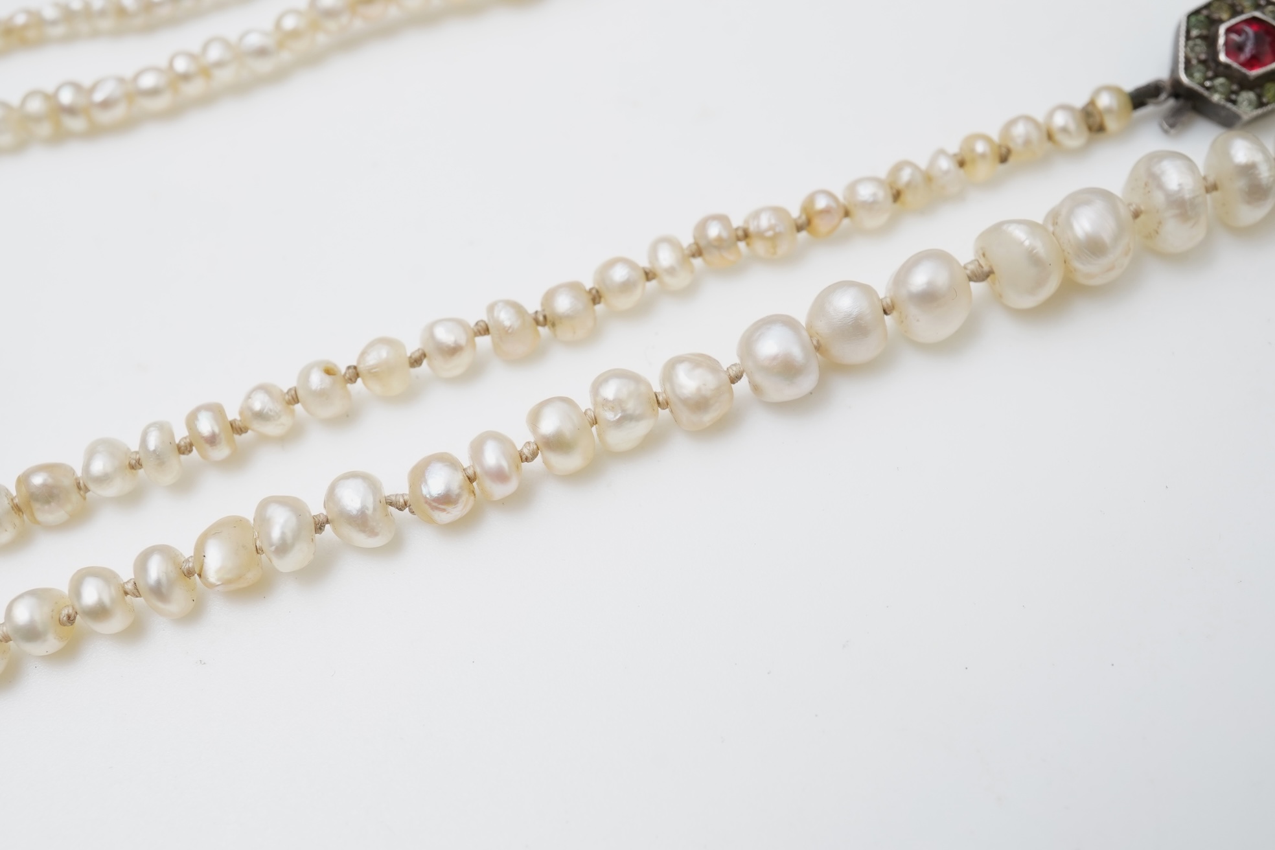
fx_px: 1594
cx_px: 638
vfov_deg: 29.9
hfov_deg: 43.6
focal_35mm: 45
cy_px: 425
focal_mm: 30
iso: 500
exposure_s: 1/125
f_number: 16
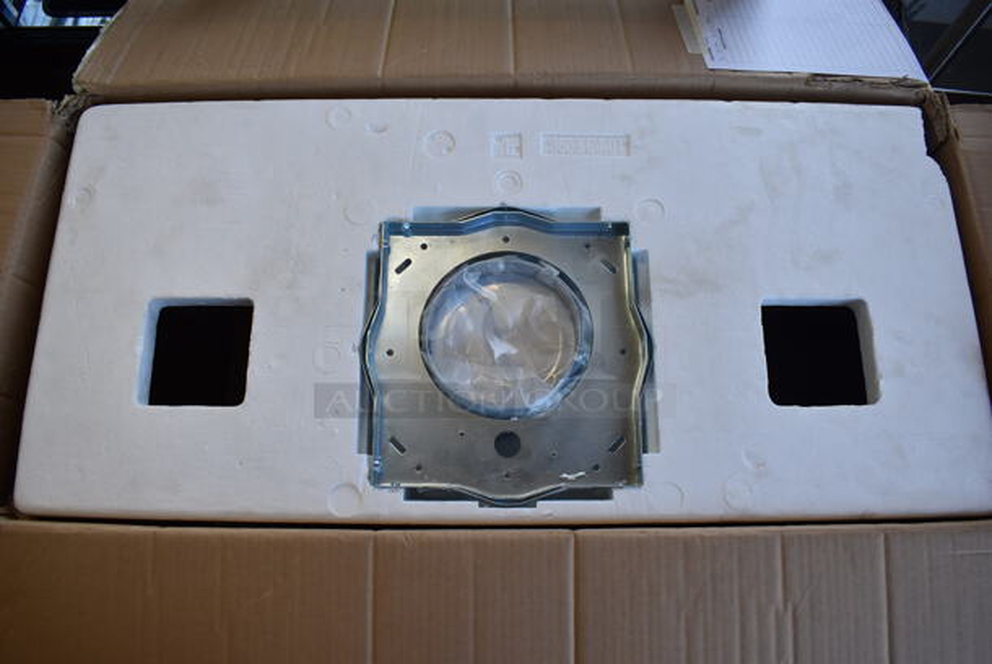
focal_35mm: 27
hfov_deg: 67.3
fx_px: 745
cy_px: 332
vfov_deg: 48.0
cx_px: 496
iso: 400
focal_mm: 18
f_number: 5.6
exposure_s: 1/125
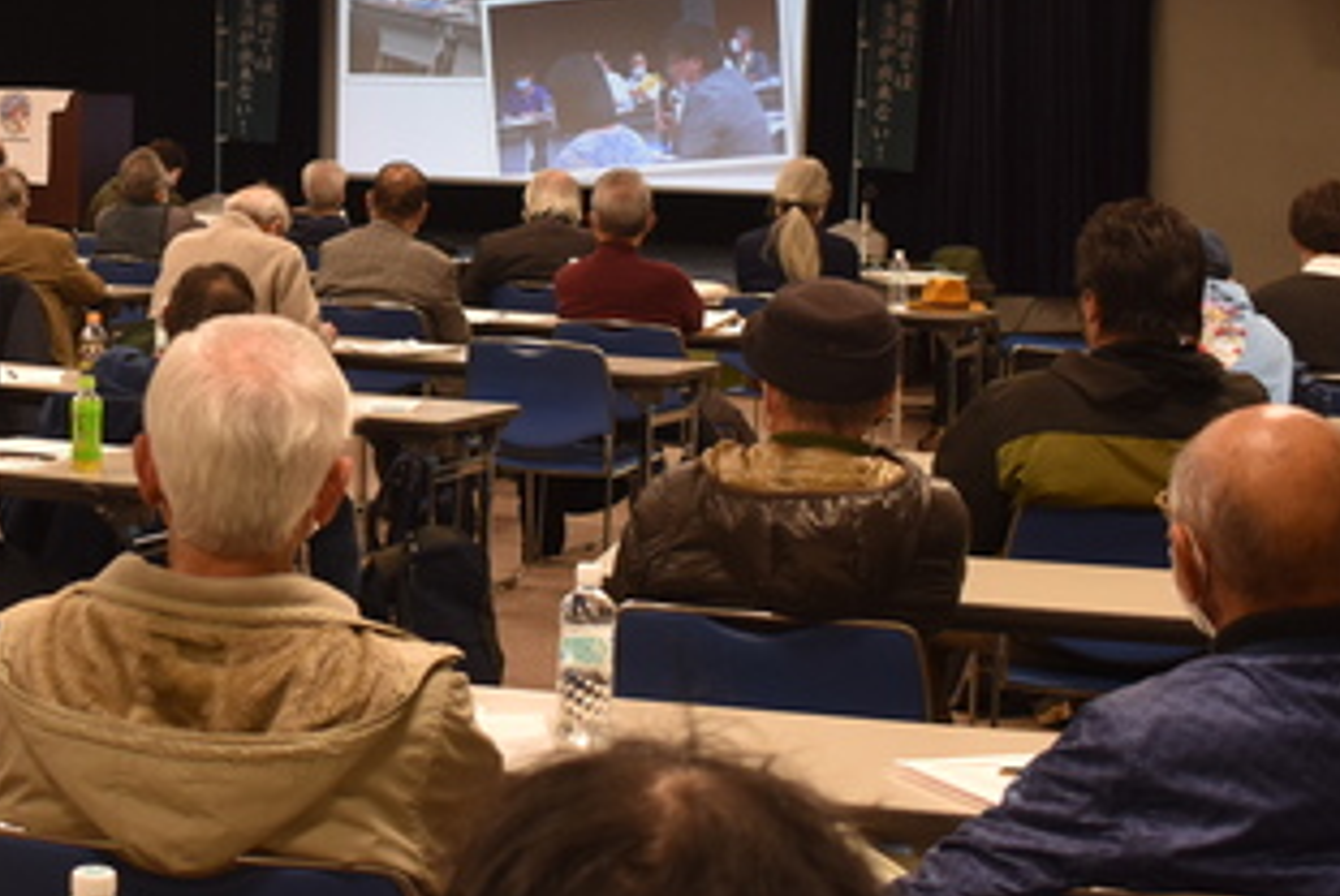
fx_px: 2906
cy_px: 183
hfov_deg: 25.3
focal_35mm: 78
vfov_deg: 17.4
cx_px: 190
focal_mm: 22
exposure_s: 1/60
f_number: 4
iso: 400
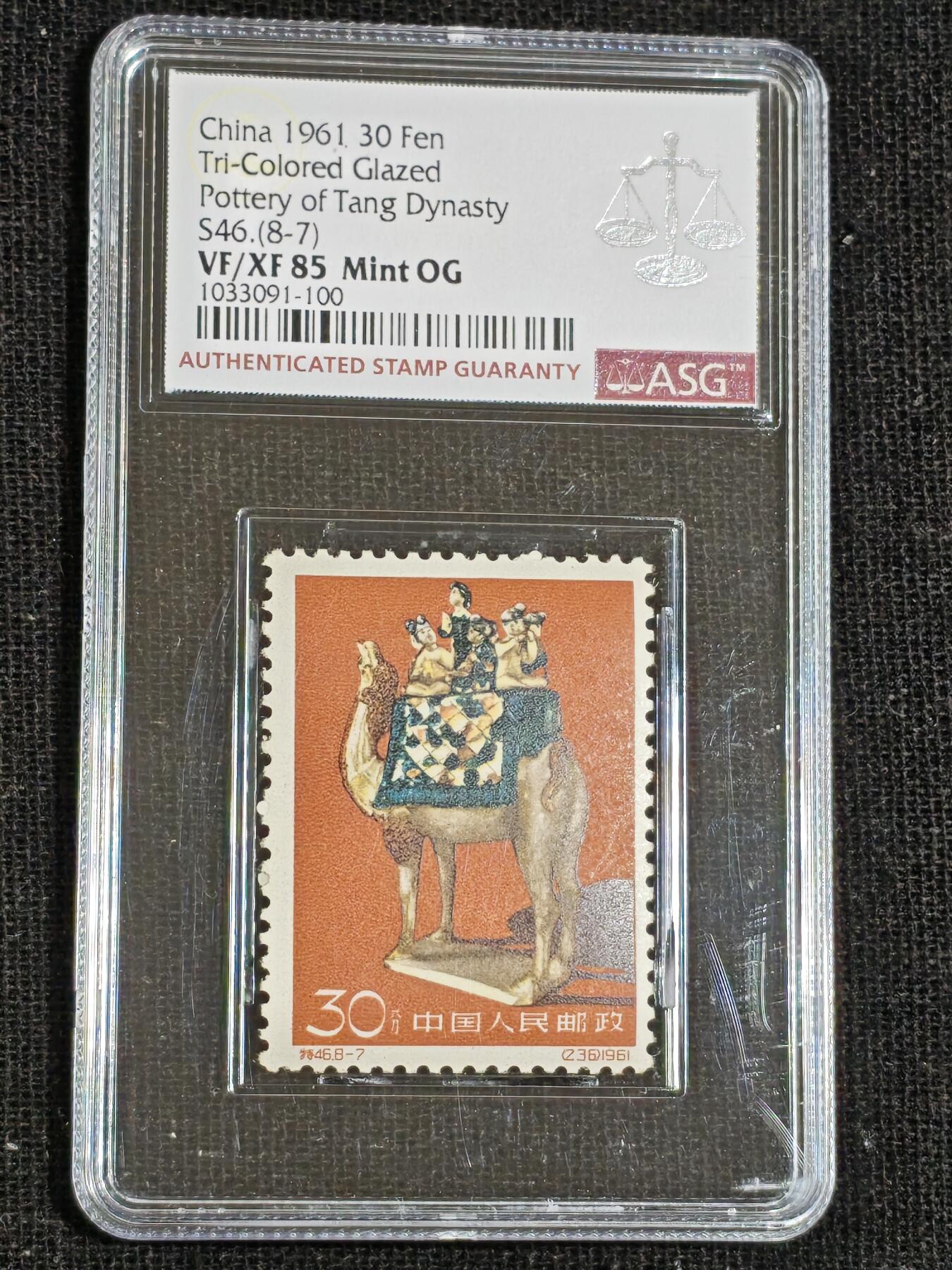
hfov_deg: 14.0
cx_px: 476
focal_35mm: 106
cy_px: 635
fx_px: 3887
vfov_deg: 18.5
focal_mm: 4.94
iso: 50
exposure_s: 1/552
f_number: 1.5
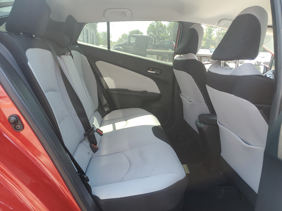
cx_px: 141
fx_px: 212
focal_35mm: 26
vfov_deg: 53.1
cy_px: 106
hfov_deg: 67.3
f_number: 1.5
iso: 50
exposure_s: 1/196
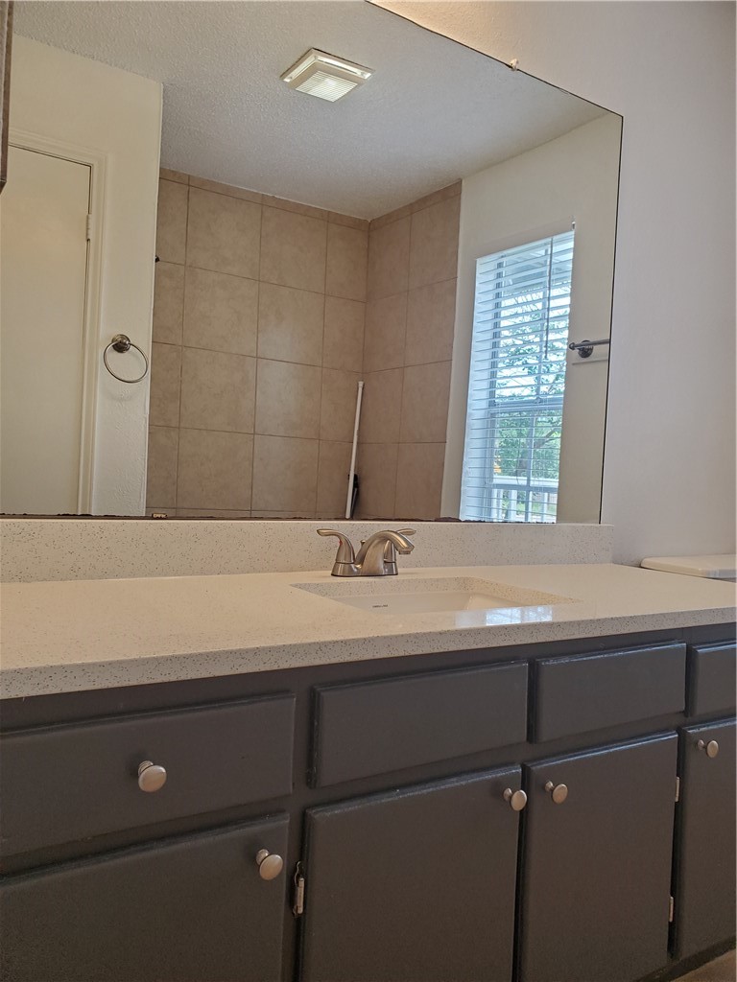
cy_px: 491
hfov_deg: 53.1
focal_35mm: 26
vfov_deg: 67.3
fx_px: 738
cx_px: 368
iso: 125
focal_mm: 4.3
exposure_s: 1/120
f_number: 2.4
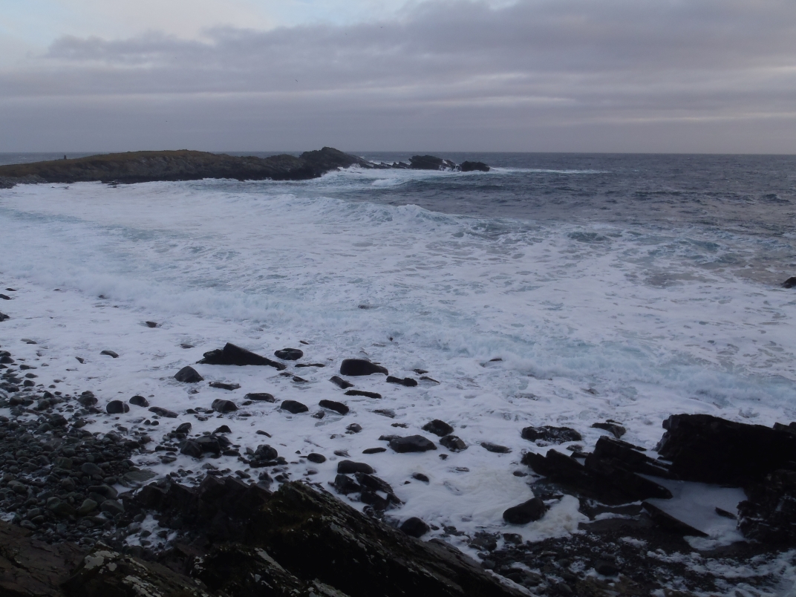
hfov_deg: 63.4
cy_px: 298
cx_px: 398
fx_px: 644
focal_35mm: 28
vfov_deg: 49.7
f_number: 4.5
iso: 80
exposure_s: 1/125
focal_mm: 5
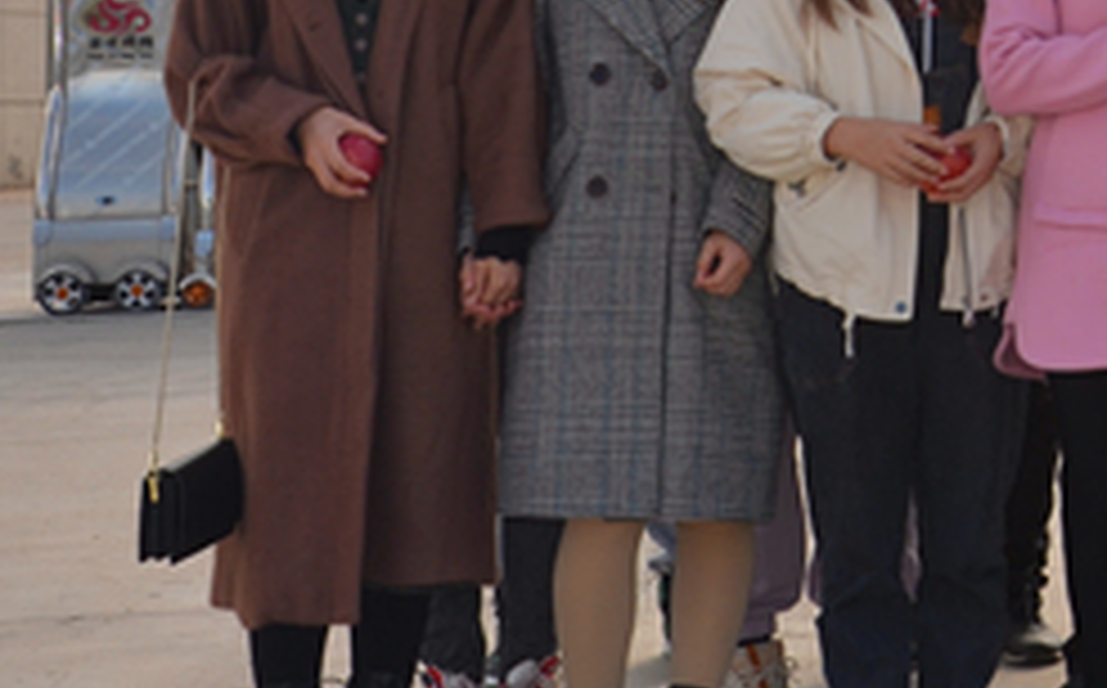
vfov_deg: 8.1
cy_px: -272
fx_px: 4790
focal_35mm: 159
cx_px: 1557
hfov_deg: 12.6
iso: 100
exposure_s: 1/250
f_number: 7.1
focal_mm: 32
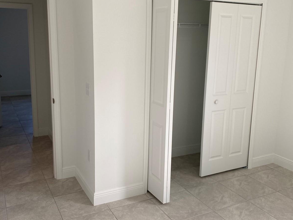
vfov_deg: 40.6
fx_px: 296
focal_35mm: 35
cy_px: 101
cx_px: 133
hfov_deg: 52.6
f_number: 1.8
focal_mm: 4.25
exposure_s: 1/203
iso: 32
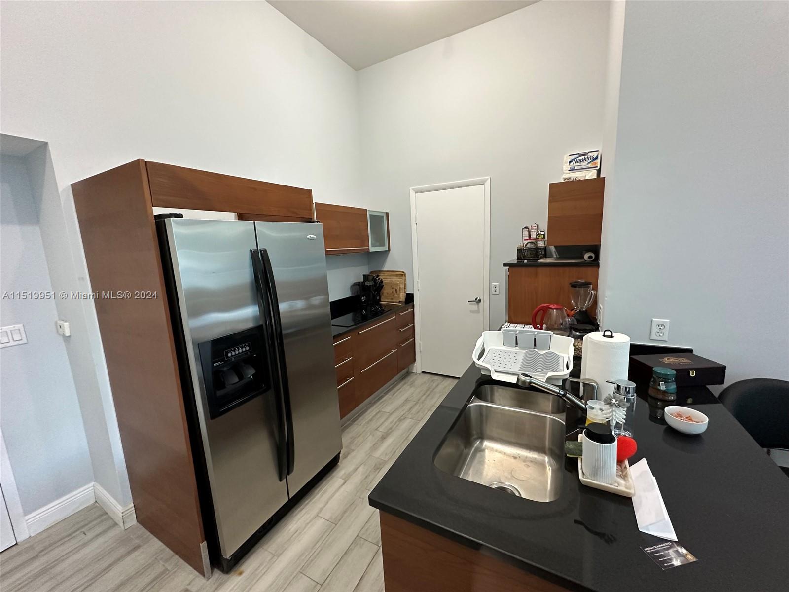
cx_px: 394
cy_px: 296
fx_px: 319
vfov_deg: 85.7
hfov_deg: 102.1
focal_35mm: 14
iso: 320
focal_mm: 2.22
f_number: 2.2
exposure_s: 1/60
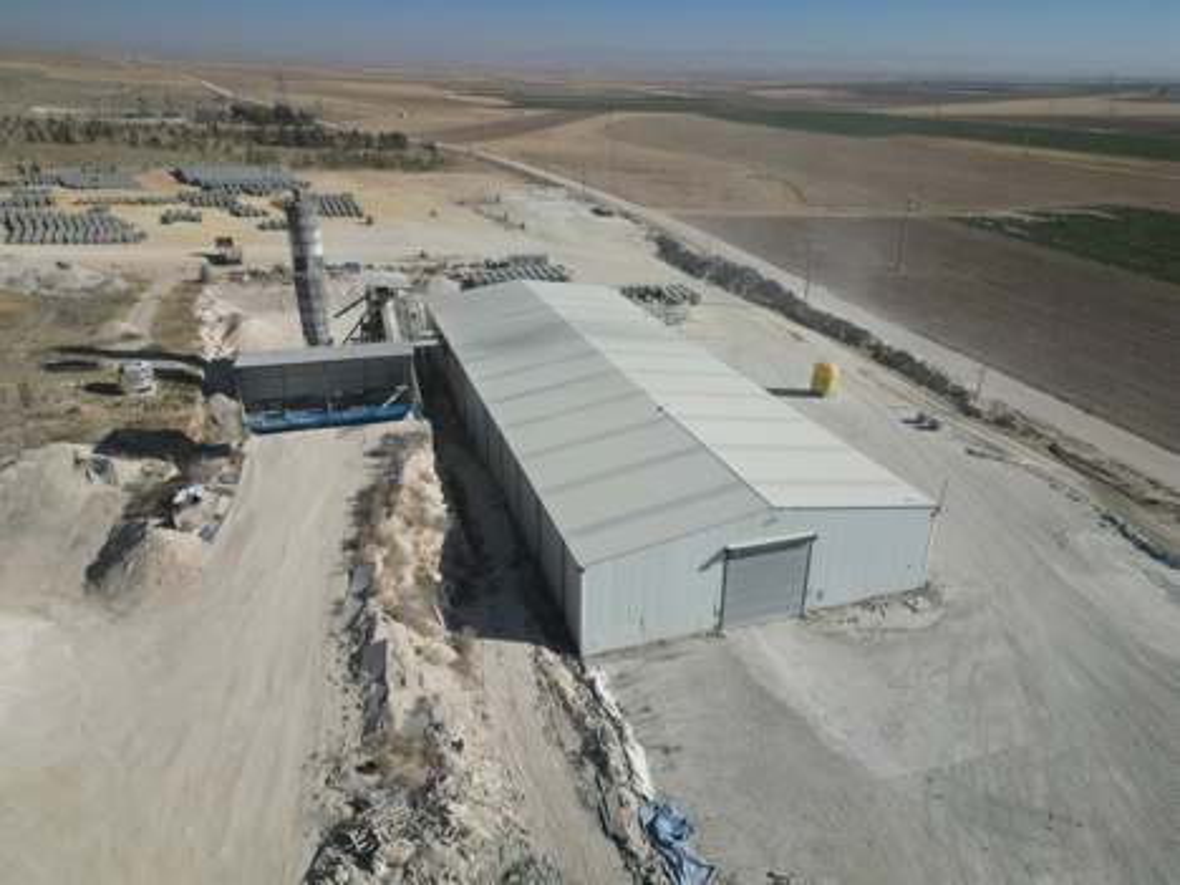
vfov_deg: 56.8
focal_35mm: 24
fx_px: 818
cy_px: 442
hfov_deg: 71.6
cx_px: 590
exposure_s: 1/5000
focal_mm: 6.72
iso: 110
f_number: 1.7
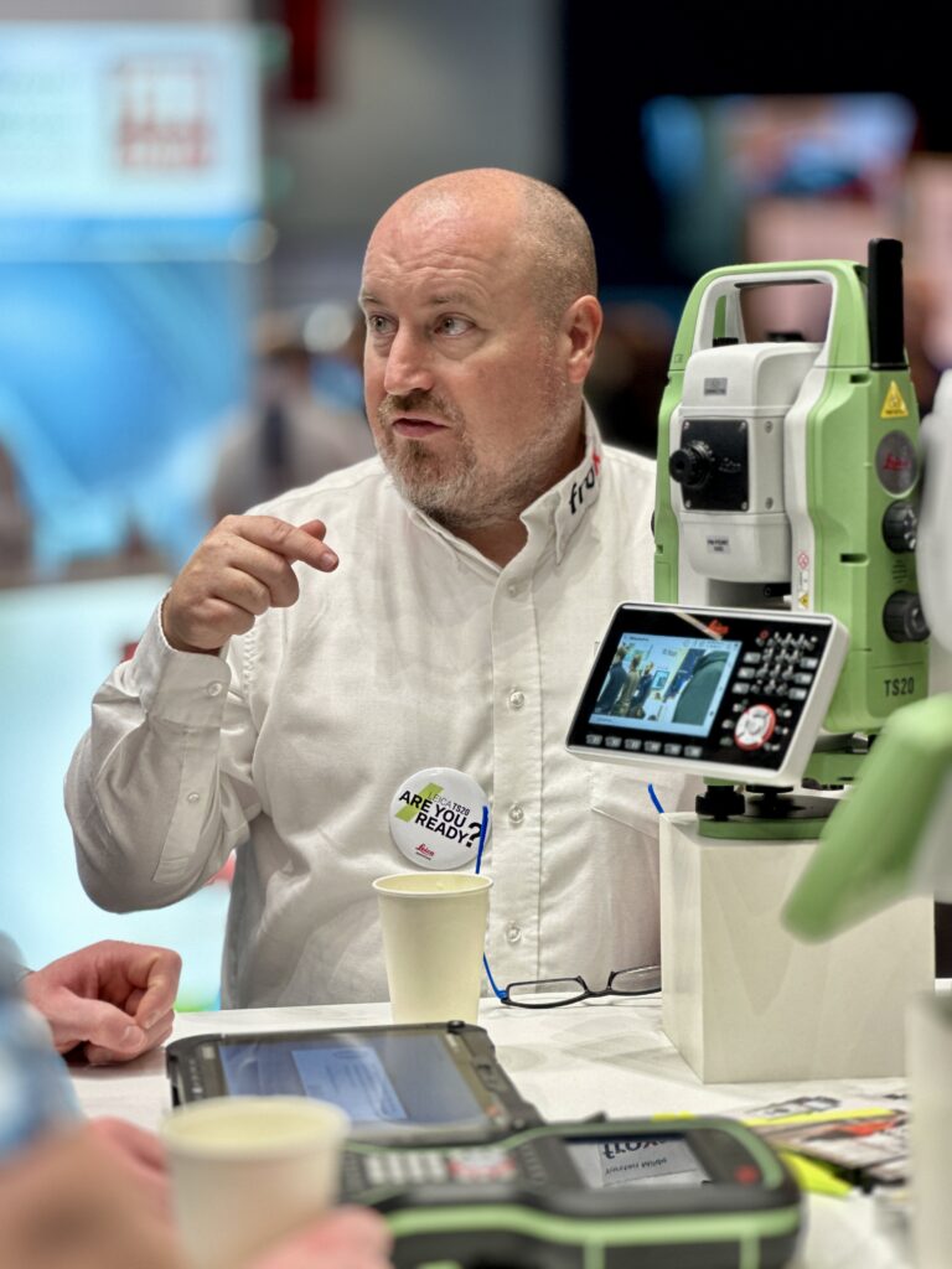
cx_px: 476
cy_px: 634
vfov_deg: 25.3
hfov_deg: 19.1
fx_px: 2824
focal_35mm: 77
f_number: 2.8
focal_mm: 9
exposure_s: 1/100
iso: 200
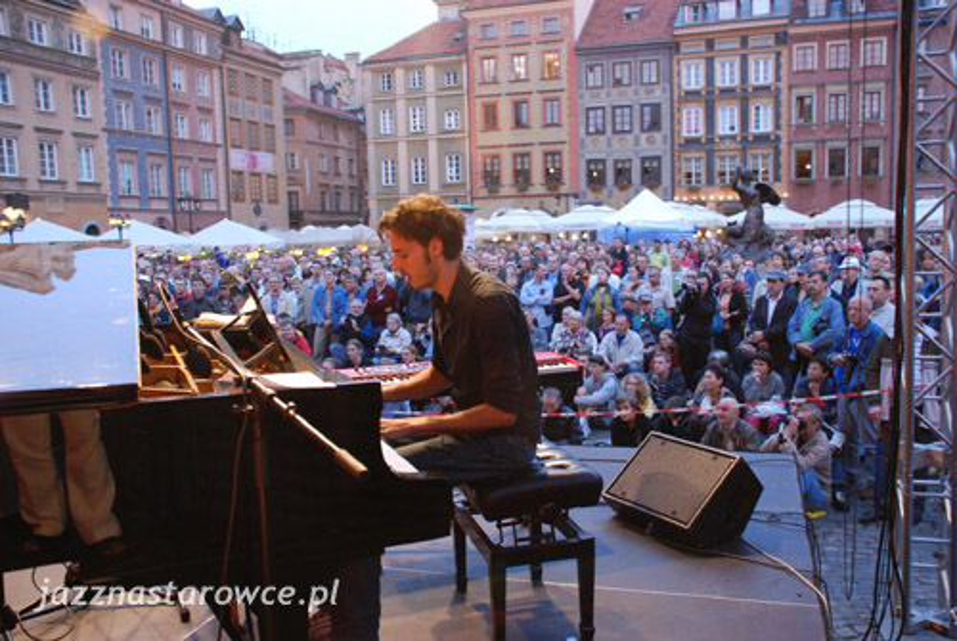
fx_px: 879
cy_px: 320
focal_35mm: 33
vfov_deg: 40.1
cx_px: 478
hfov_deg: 57.2
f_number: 3.8
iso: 400
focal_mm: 22
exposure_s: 1/8
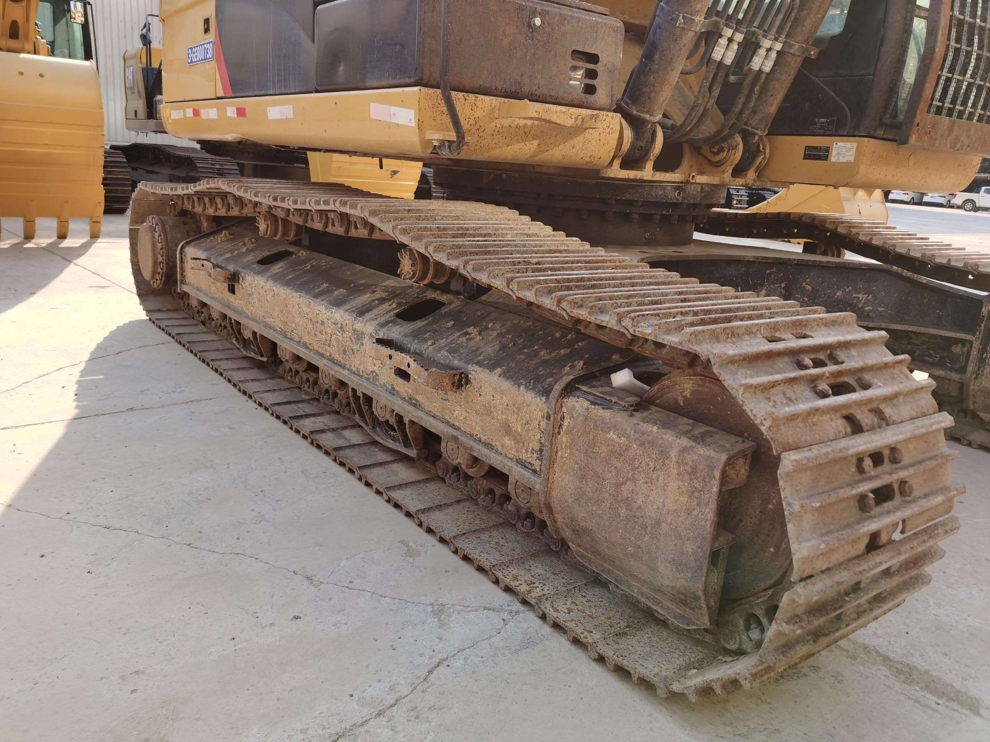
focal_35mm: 27
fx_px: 772
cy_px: 371
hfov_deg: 65.3
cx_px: 495
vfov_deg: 51.4
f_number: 1.6
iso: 50
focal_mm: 5.56
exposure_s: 1/2000
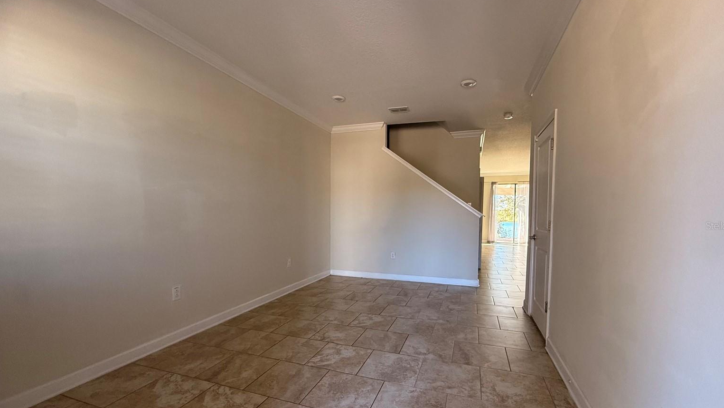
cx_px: 371
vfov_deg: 66.9
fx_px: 307
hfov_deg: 99.3
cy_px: 225
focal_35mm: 16
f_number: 2.2
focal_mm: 2.22
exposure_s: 1/99
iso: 250
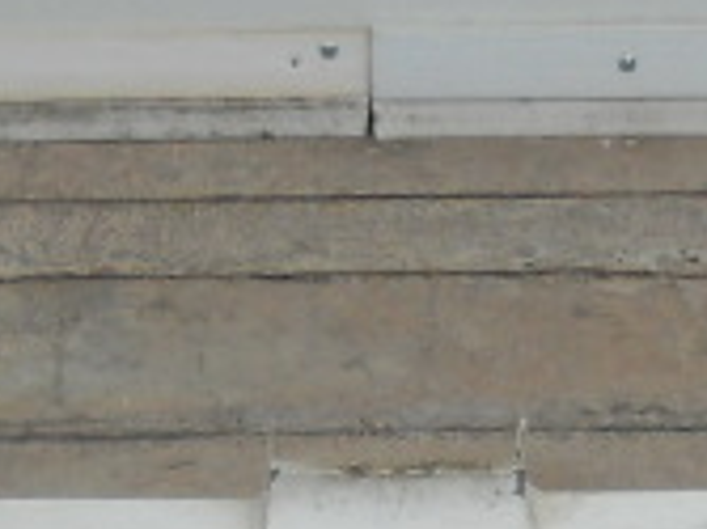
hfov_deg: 11.9
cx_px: 373
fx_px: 3388
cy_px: 859
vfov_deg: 8.7
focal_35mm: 166
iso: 80
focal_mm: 4.9
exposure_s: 1/1250
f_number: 3.2
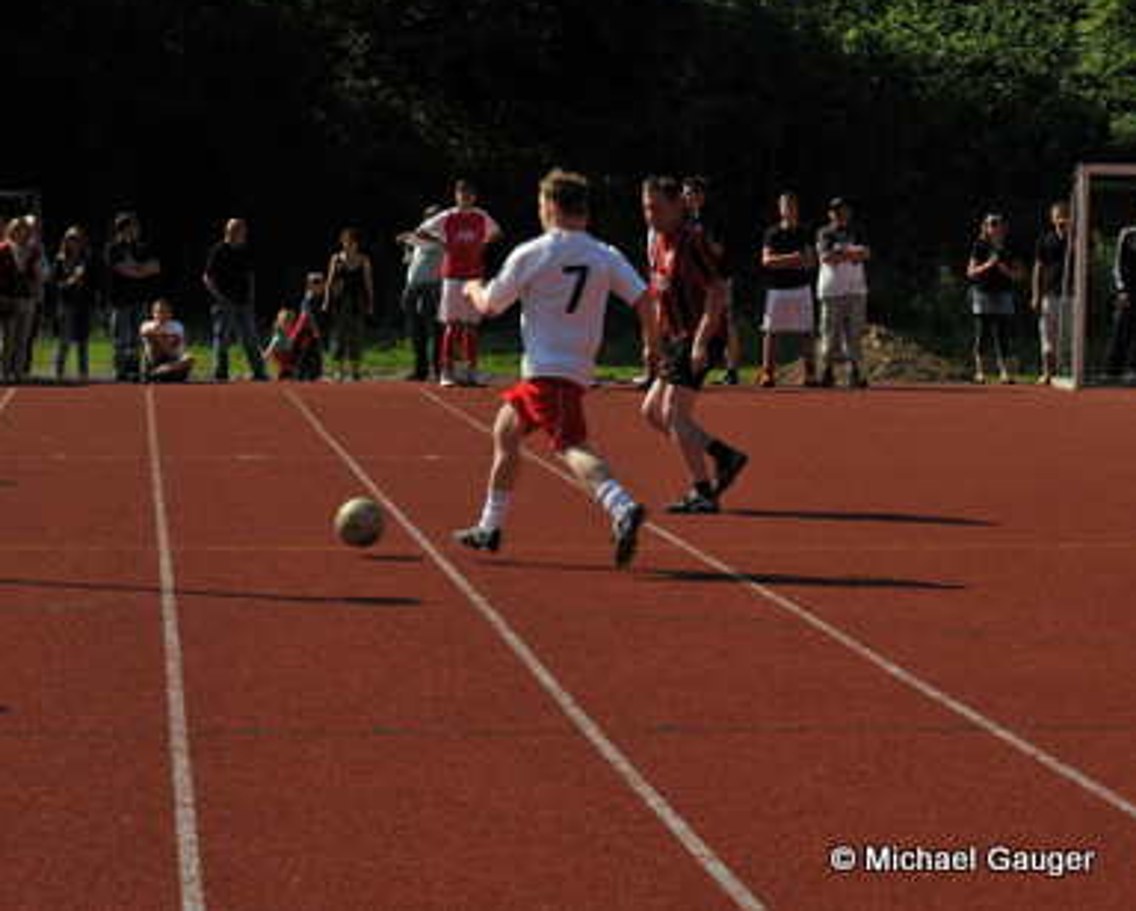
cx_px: 402
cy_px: 426
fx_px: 4308
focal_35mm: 128
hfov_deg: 15.0
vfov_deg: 12.1
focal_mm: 70
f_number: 8
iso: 320
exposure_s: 1/1250
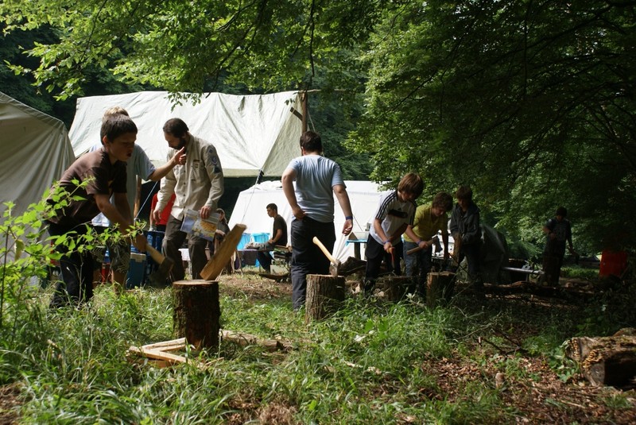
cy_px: 212
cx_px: 318
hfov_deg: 43.6
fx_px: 796
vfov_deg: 29.9
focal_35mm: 45
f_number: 6.3
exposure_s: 1/200
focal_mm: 30
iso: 100
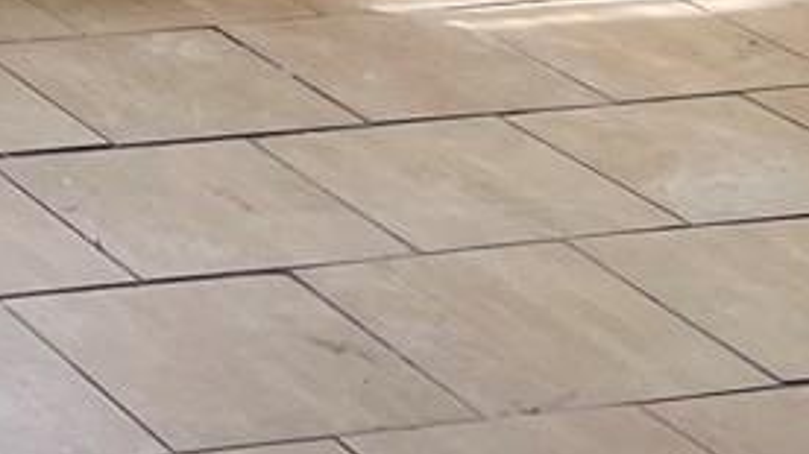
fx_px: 3388
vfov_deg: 6.8
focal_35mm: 158
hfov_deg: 12.2
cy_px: -952
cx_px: -762
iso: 50
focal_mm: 5.1
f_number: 1.6
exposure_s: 1/121
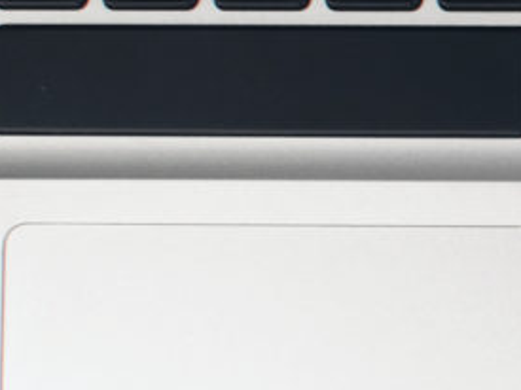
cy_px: 121
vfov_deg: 5.4
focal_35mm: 275
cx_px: 1372
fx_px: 4131
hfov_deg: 6.7
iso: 250
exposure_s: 1/40
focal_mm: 35
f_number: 5
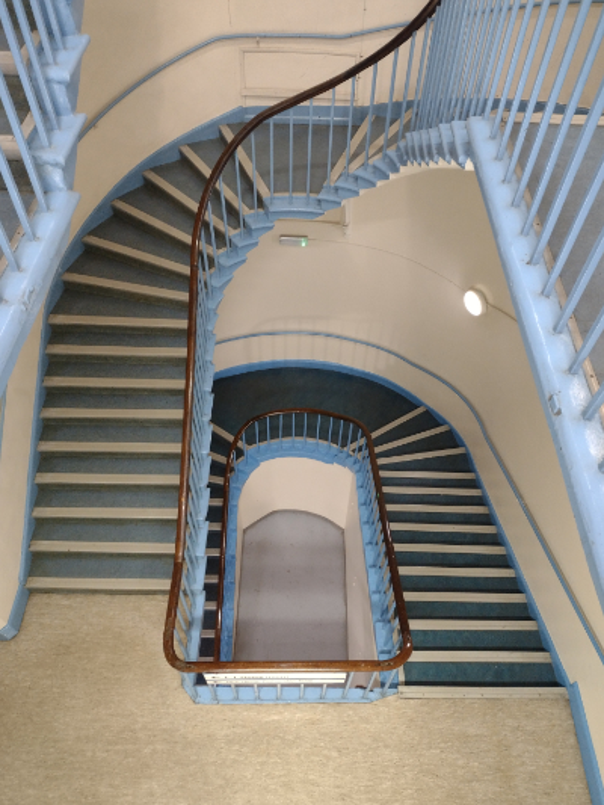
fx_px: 628
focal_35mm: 27
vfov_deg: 65.3
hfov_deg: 51.4
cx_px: 302
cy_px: 402
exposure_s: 1/25
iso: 597
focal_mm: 4.7
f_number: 1.7
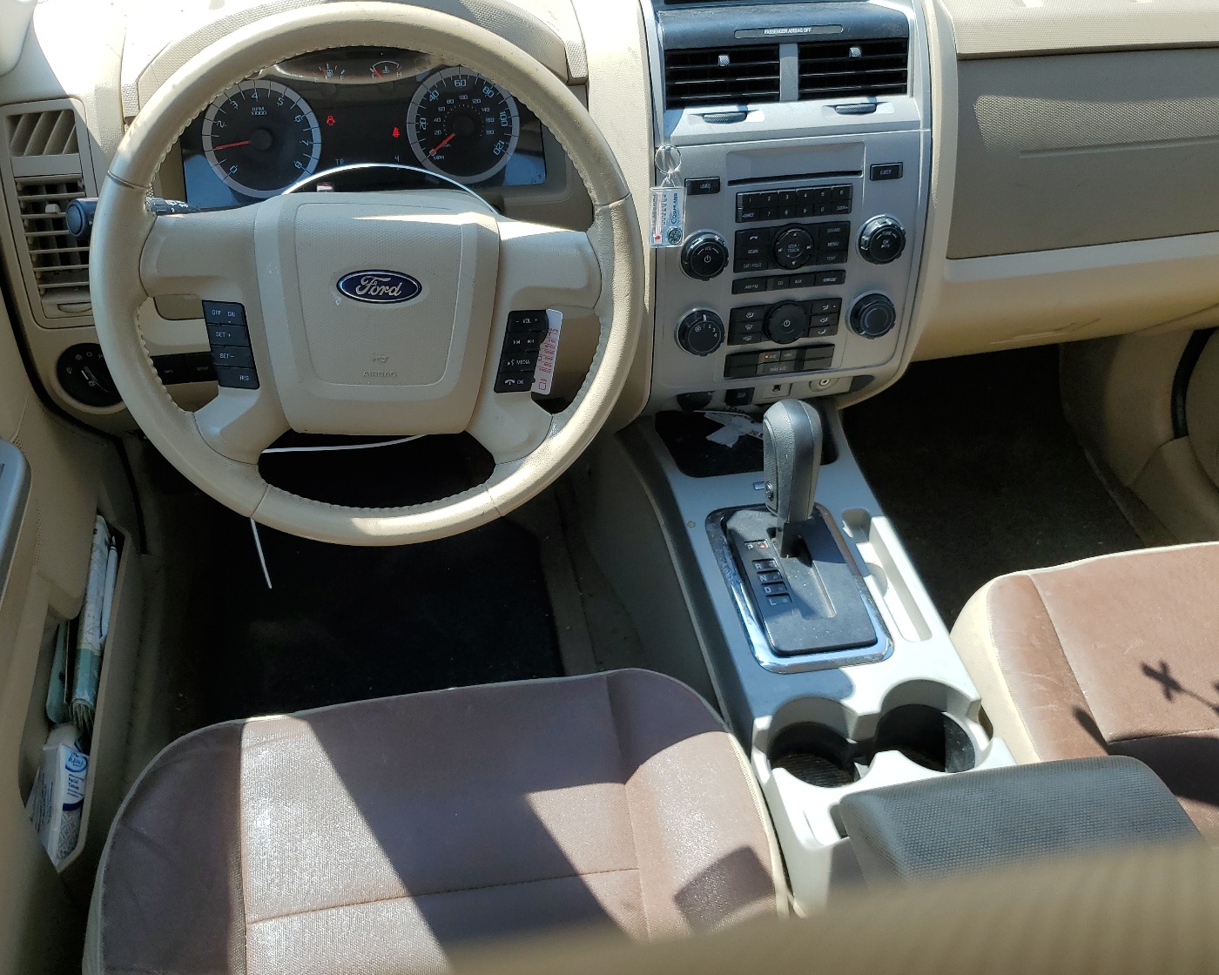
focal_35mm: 29
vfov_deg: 50.0
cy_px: 484
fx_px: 1046
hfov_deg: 60.4
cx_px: 578
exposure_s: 1/909
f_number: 1.5
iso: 50
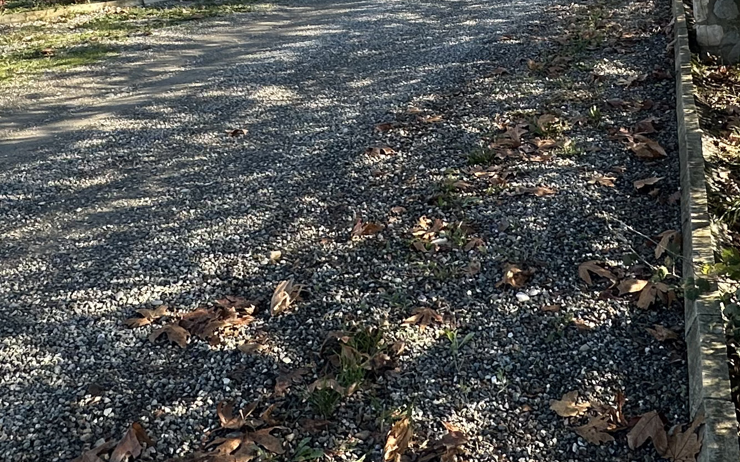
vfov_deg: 25.6
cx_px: 471
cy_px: -92
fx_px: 907
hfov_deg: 43.9
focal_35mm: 45
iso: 40
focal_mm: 2.22
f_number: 2.2
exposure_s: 1/513
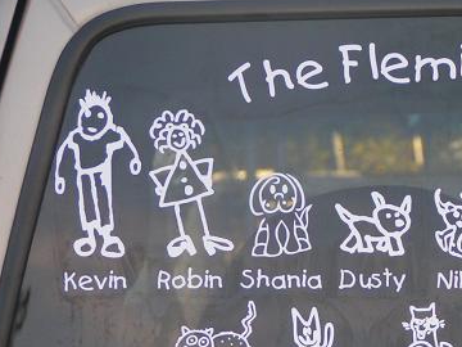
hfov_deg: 9.6
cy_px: 251
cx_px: 280
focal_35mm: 205
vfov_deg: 7.2
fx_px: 2736
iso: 100
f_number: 3.5
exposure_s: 1/160
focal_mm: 20
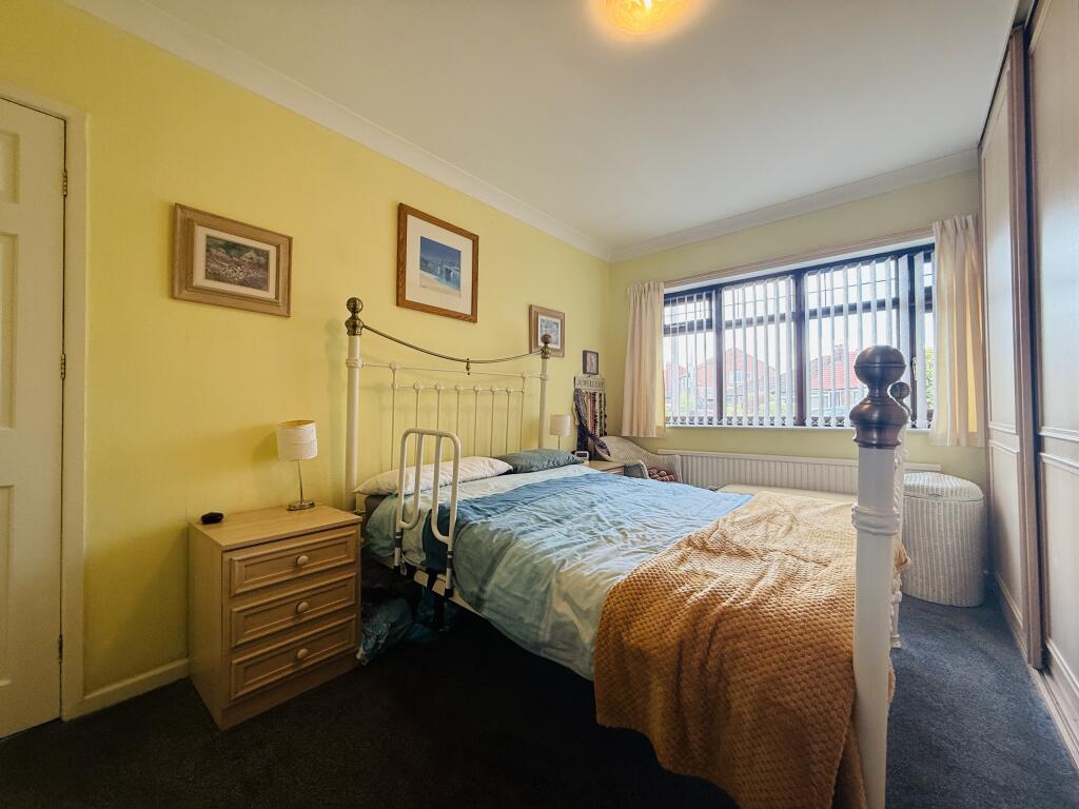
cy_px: 404
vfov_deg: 85.7
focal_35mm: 14
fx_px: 436
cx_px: 540
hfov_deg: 102.1
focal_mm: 2.22
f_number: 2.2
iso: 160
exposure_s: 1/100
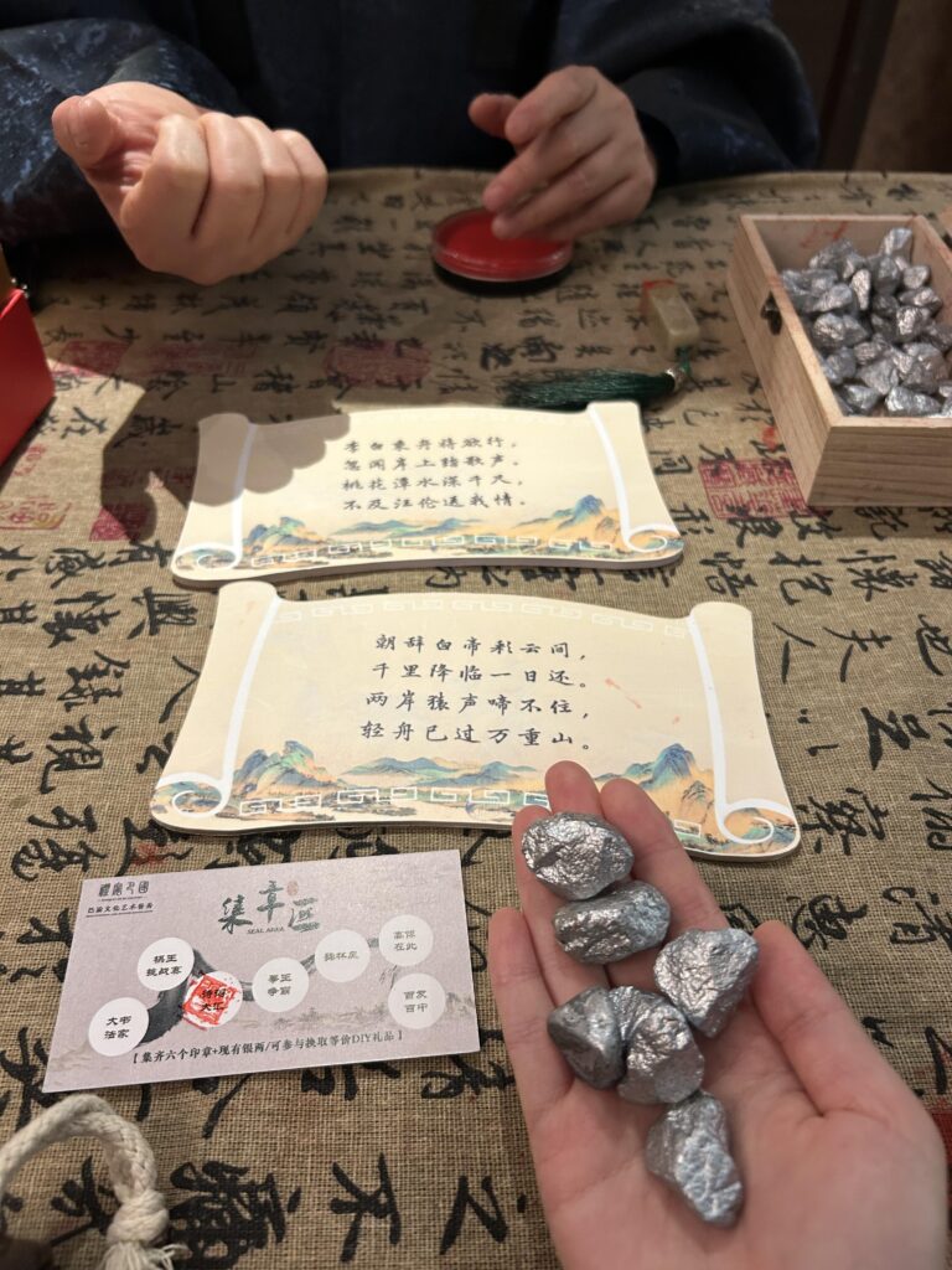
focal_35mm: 26
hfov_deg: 53.1
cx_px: 476
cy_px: 635
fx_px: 953
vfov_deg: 67.3
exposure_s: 1/50
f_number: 1.5
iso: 200
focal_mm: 5.7
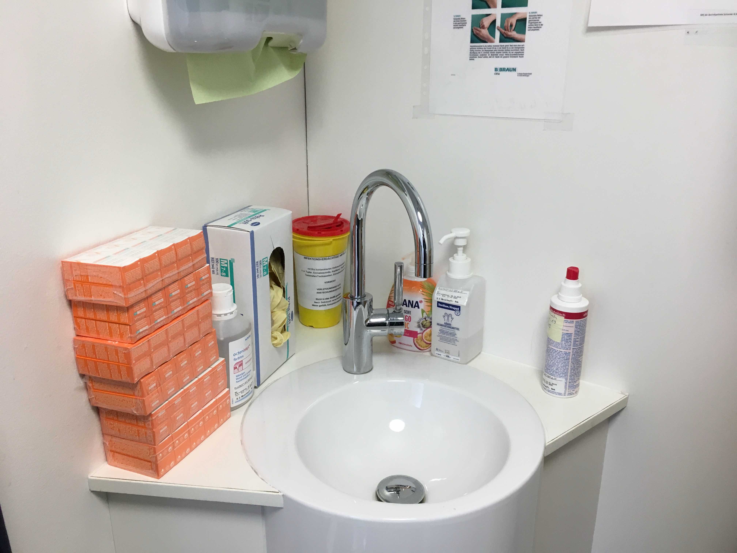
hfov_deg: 61.7
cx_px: 368
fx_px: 617
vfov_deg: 48.2
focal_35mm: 29
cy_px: 276
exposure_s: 1/33
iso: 50
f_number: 2.2
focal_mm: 4.15
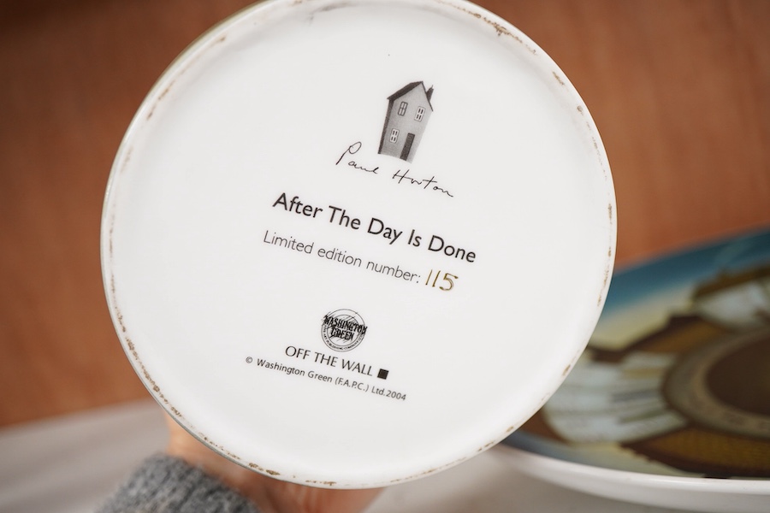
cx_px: 385
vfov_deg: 29.9
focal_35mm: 45
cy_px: 256
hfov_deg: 43.6
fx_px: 962
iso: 1250
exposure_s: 1/125
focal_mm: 30
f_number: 6.3
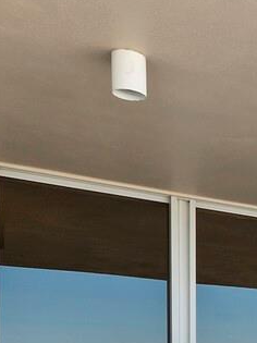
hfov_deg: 15.5
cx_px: 545
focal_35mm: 71
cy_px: 376
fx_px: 703
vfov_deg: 25.4
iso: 400
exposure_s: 1/40
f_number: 11
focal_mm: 7
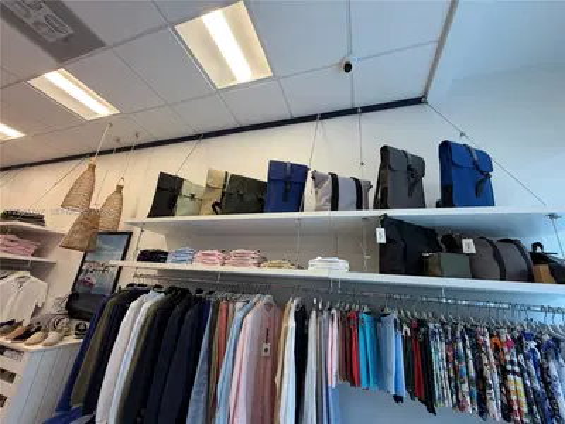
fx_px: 229
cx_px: 282
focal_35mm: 14
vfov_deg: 85.7
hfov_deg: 102.1
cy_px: 212
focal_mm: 2.22
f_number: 2.2
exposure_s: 1/120
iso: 125
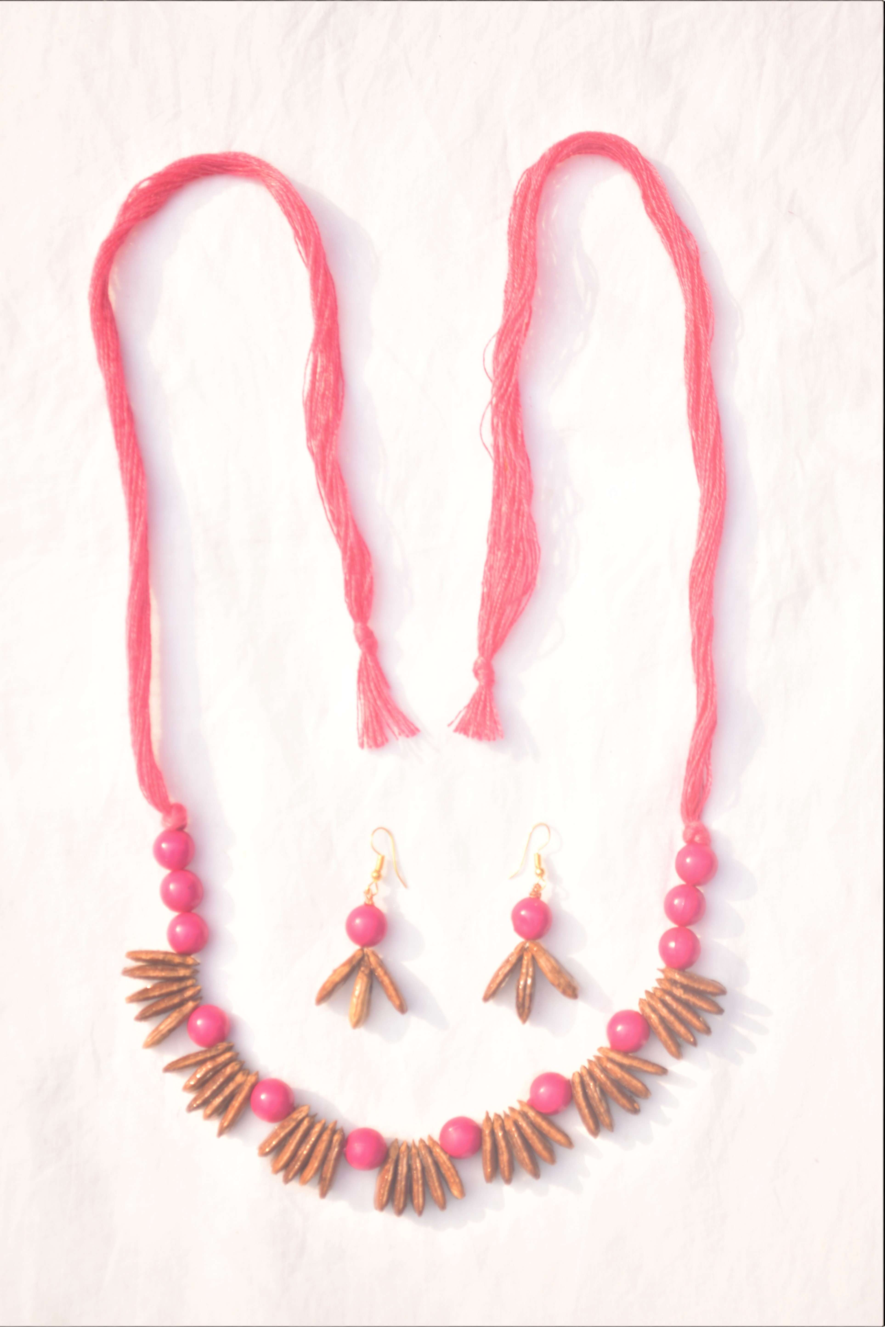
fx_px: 2655
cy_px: 664
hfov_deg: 18.9
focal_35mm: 72
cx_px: 442
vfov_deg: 28.1
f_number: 5.3
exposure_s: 1/125
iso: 100
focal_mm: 48
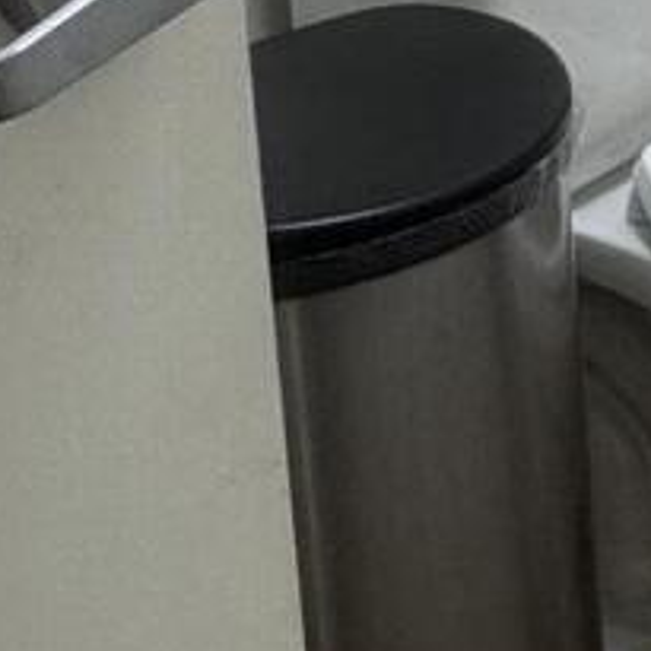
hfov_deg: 12.5
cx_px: 1346
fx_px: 2575
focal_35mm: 121
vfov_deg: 13.2
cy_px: -451
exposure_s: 1/120
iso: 64
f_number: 2.2
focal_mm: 2.22
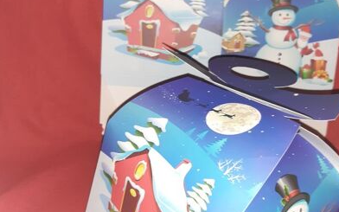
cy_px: 85
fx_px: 416
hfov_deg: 44.1
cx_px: 207
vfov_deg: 28.5
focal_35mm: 45
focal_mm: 3.92
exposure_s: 1/20
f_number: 1.7
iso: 640
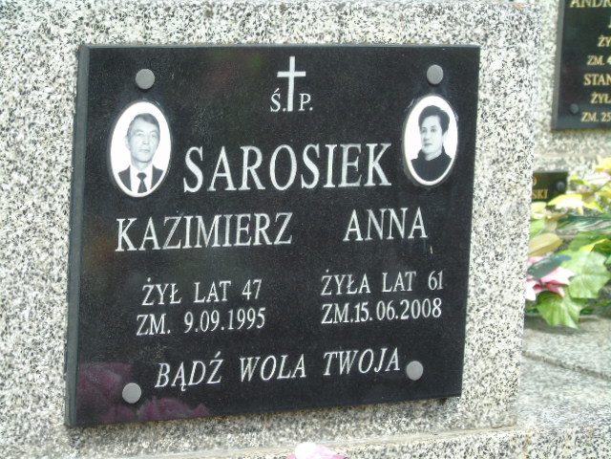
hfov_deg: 12.2
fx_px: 2859
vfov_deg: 9.2
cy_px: 230
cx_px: 306
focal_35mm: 162
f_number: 4.9
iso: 80
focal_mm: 29
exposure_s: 1/160
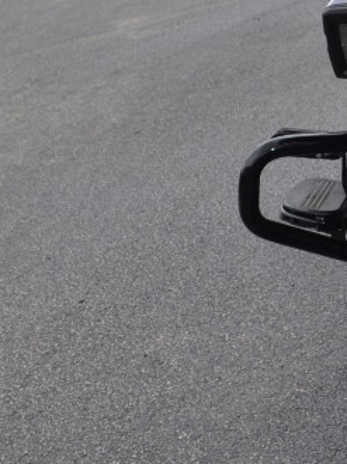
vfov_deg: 18.5
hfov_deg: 13.4
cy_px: 66
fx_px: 1405
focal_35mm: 105
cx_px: 499
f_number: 7.1
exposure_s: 1/200
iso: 100
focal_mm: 20
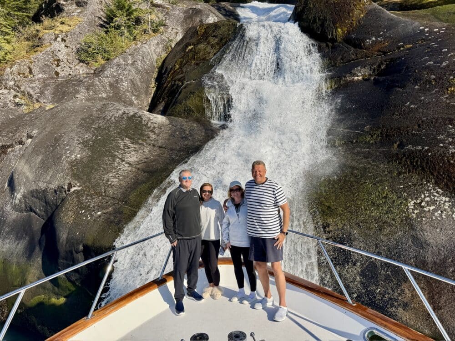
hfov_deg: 71.6
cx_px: 228
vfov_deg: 56.8
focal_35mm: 24
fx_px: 315
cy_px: 170
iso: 80
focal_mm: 6.76
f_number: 1.78
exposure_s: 1/7092
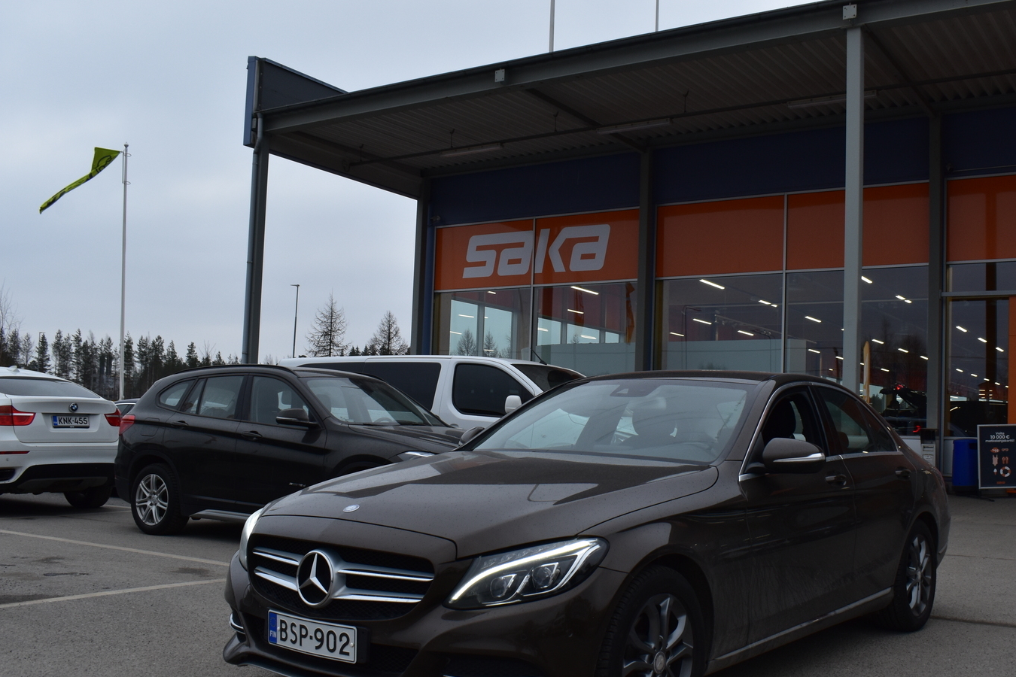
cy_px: 397
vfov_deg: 36.8
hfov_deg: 52.9
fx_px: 1016
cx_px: 584
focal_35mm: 36
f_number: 9.5
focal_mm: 20
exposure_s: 1/125
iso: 400
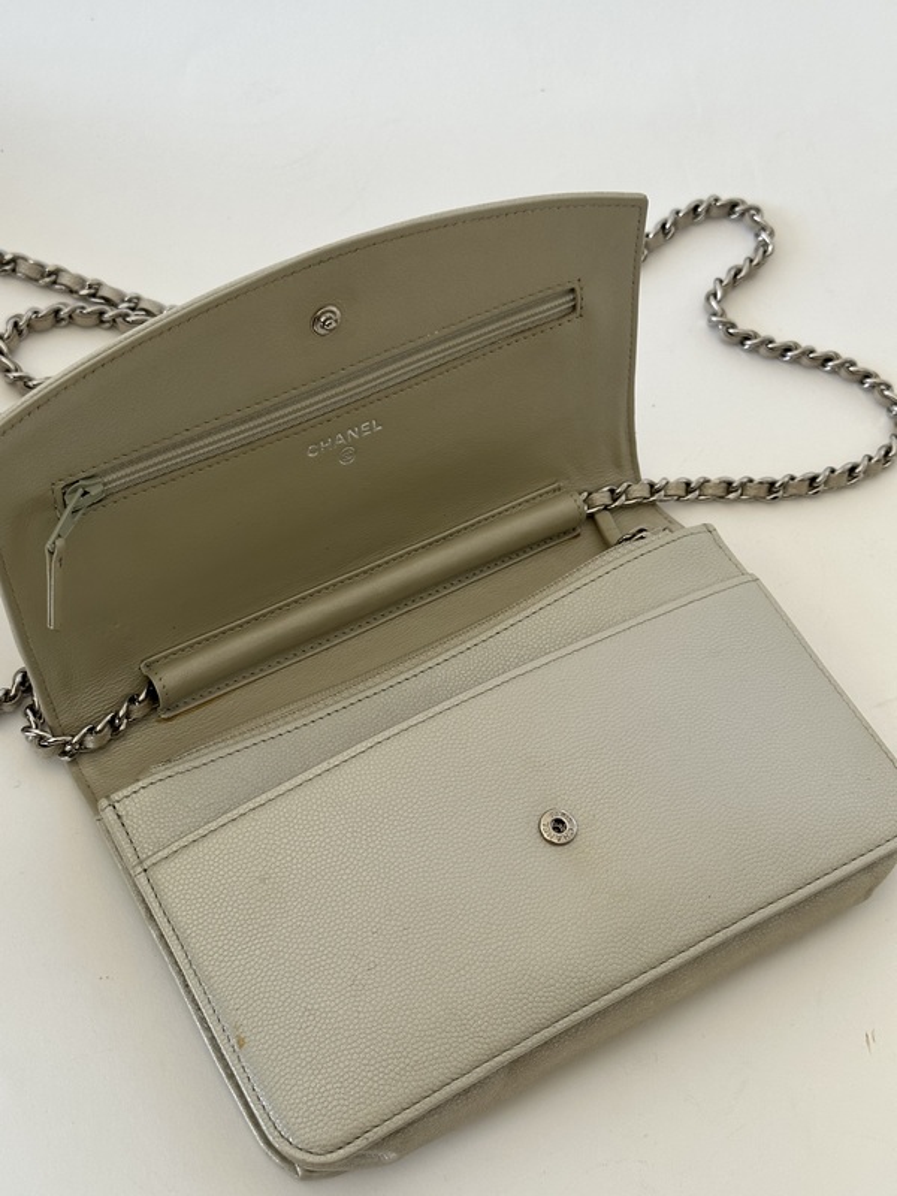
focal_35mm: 48
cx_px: 448
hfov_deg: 30.3
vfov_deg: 39.7
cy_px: 598
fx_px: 1658
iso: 64
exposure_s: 1/303
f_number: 1.78
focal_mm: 6.86
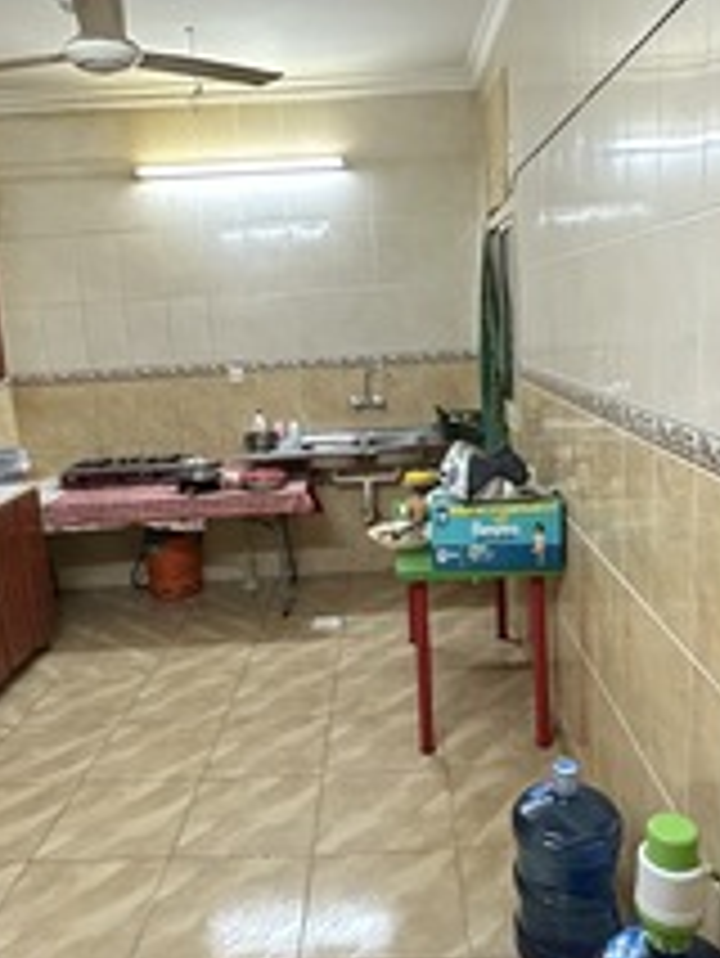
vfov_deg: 59.9
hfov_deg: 46.8
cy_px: 479
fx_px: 831
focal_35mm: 30
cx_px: 367
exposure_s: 1/60
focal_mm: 2.22
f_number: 2.2
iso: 500
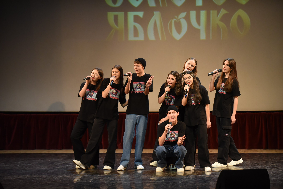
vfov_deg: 8.9
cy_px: 94
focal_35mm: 155
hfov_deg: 13.2
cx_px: 142
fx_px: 1219
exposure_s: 1/320
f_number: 2.8
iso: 2500
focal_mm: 155
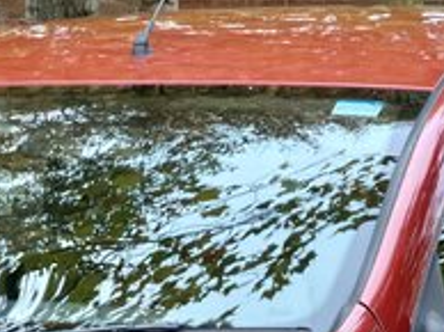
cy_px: 517
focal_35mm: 413
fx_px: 5291
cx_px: 80
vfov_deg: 3.6
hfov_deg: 4.8
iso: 640
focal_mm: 16.89
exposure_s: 1/71
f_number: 2.8
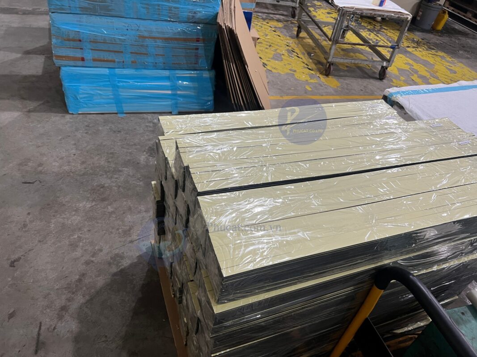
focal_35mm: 26
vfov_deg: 53.1
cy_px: 178
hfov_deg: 67.3
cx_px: 238
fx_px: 358
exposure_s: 1/50
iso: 125
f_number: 1.5
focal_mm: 5.7
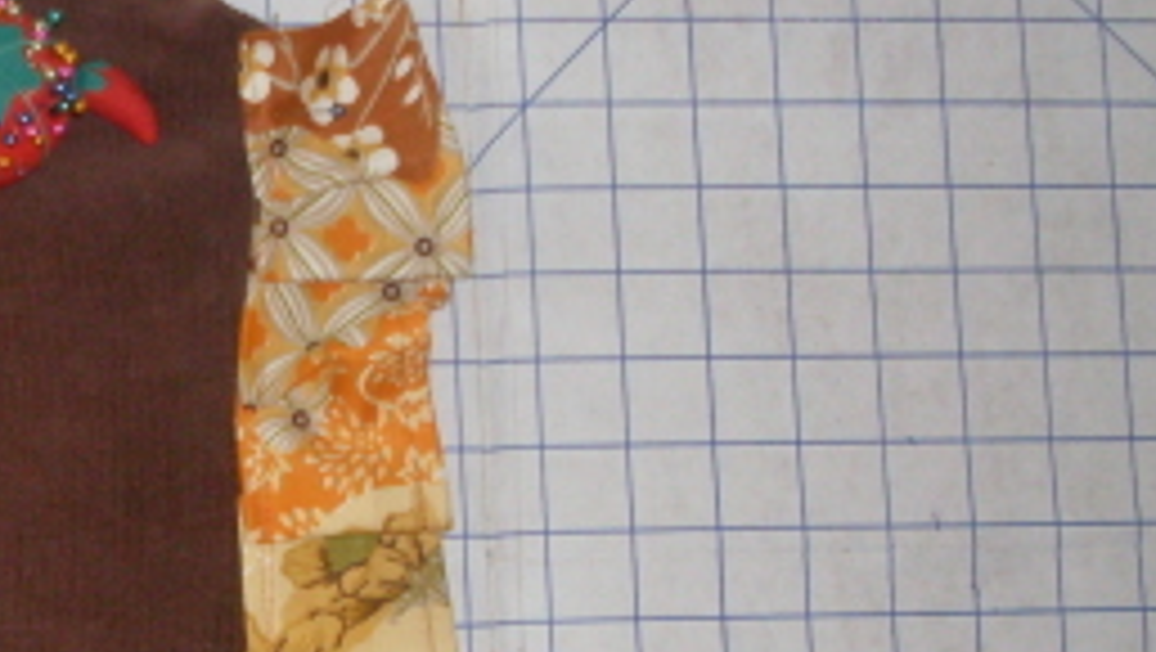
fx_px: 3160
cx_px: -121
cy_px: 594
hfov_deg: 19.8
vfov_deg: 11.7
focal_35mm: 103
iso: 100
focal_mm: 6.3
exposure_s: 1/45
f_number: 2.8
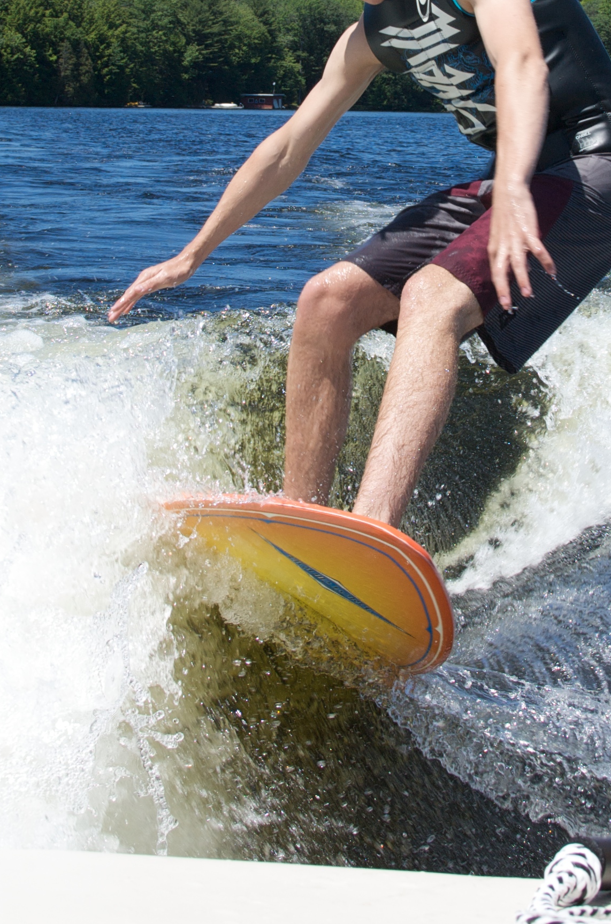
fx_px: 2353
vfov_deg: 21.8
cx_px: 401
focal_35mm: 92
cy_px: 122
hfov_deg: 14.8
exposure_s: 1/400
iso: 400
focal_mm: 35
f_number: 10
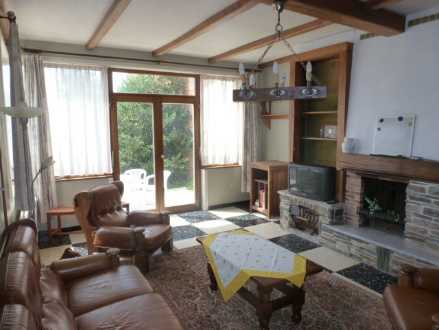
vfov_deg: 56.8
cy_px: 165
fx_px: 304
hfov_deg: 71.6
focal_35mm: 24
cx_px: 220
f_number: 3.3
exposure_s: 1/160
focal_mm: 4.3
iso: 160
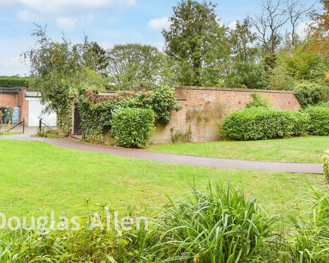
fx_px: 302
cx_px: 151
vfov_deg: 46.5
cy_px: 91
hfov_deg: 57.1
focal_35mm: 31
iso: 400
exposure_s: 1/100
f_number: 7.1
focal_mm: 13
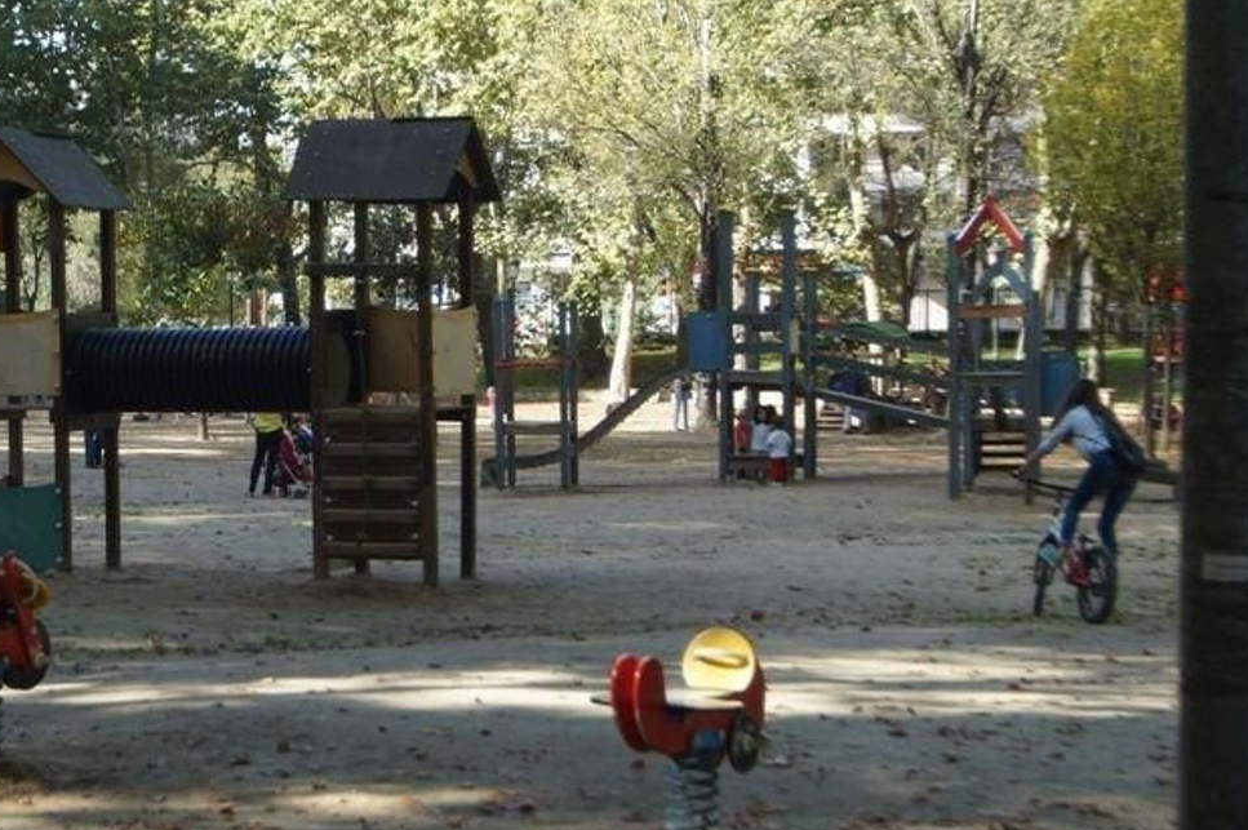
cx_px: 292
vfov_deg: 15.7
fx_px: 3007
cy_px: 458
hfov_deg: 23.2
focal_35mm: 87
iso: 100
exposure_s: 1/100
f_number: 5
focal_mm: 35
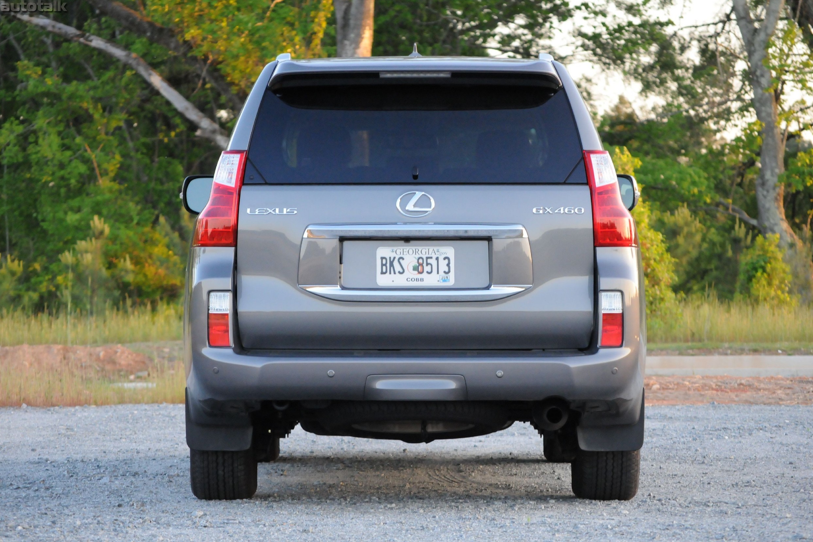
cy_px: 271
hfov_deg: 13.9
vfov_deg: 9.3
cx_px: 404
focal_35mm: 148
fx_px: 3342
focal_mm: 98
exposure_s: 1/320
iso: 2000
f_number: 6.3
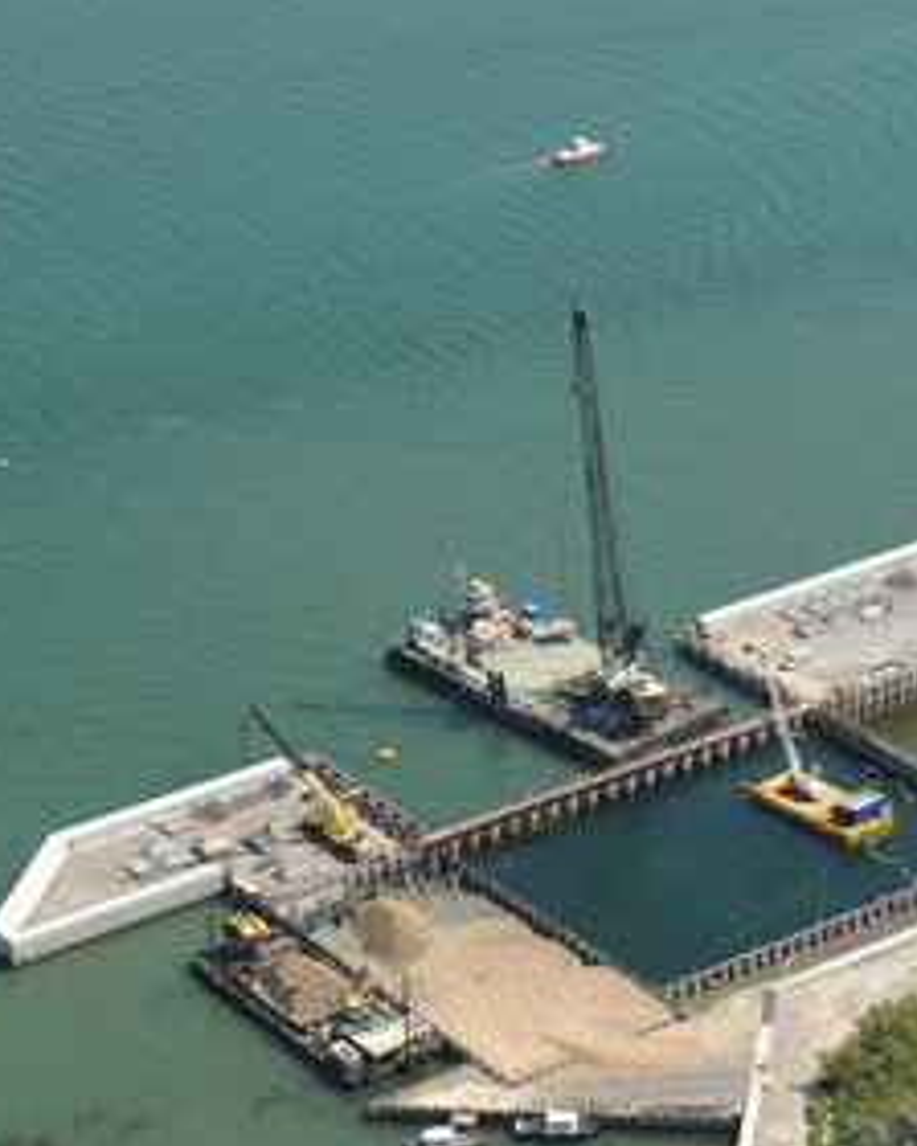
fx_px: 3935
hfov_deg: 13.2
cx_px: 192
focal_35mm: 116
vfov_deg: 16.1
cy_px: -115
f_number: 6.3
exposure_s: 1/1250
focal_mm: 32
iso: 400
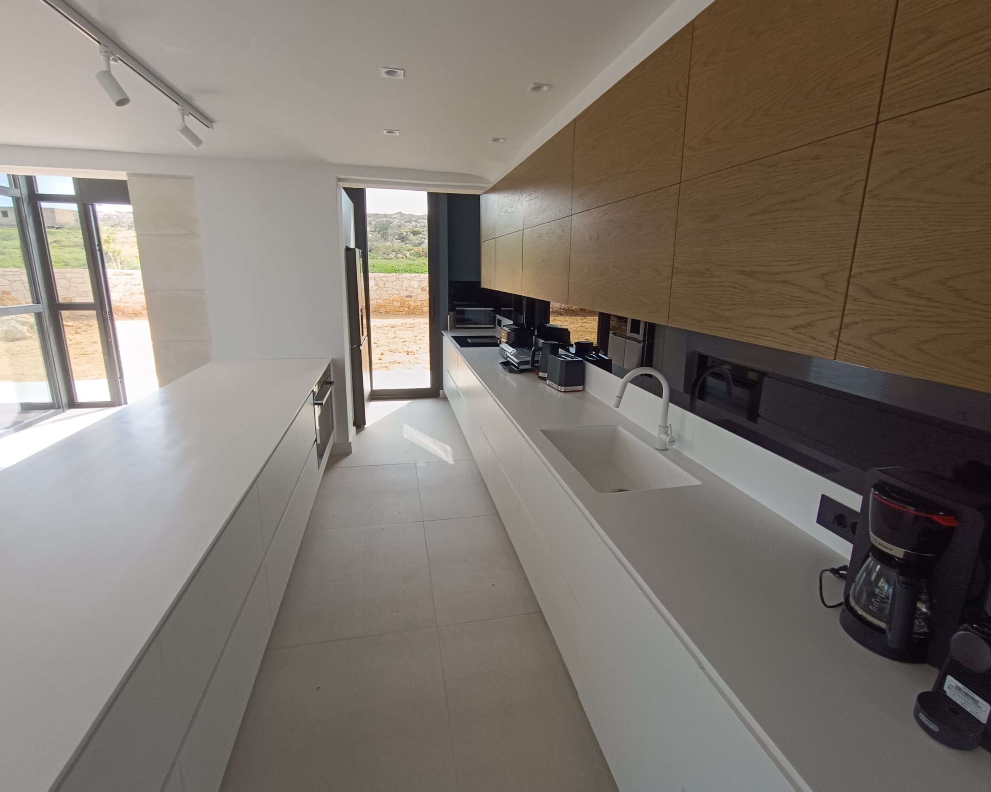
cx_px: 500
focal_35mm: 17
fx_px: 499
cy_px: 390
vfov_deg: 77.0
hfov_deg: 89.6
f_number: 2.2
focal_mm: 1.66
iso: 69
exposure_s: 1/100
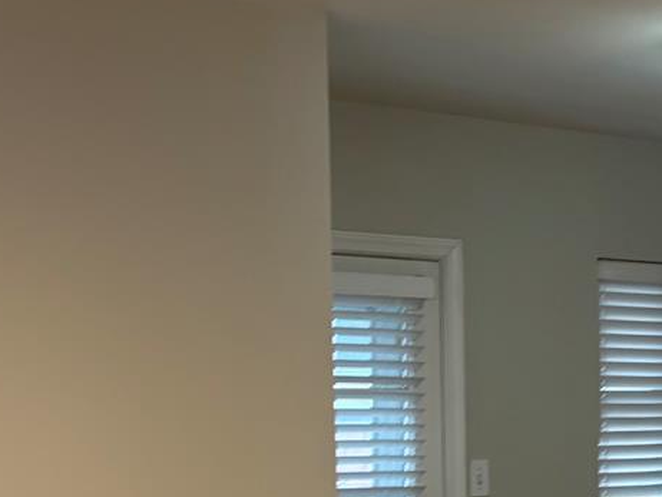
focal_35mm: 90
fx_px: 1722
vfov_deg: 16.1
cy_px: 501
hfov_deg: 20.7
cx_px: 737
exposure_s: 1/60
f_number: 1.6
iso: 100
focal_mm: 5.96
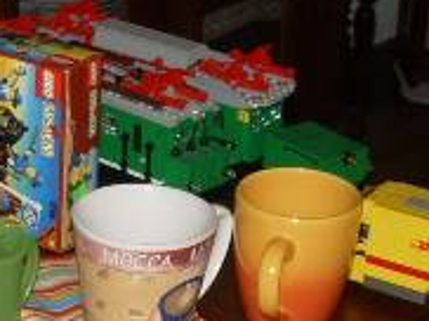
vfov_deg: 9.6
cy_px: 314
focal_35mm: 154
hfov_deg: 12.5
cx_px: -97
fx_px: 1906
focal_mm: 5.8
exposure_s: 1/40
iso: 50
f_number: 2.6
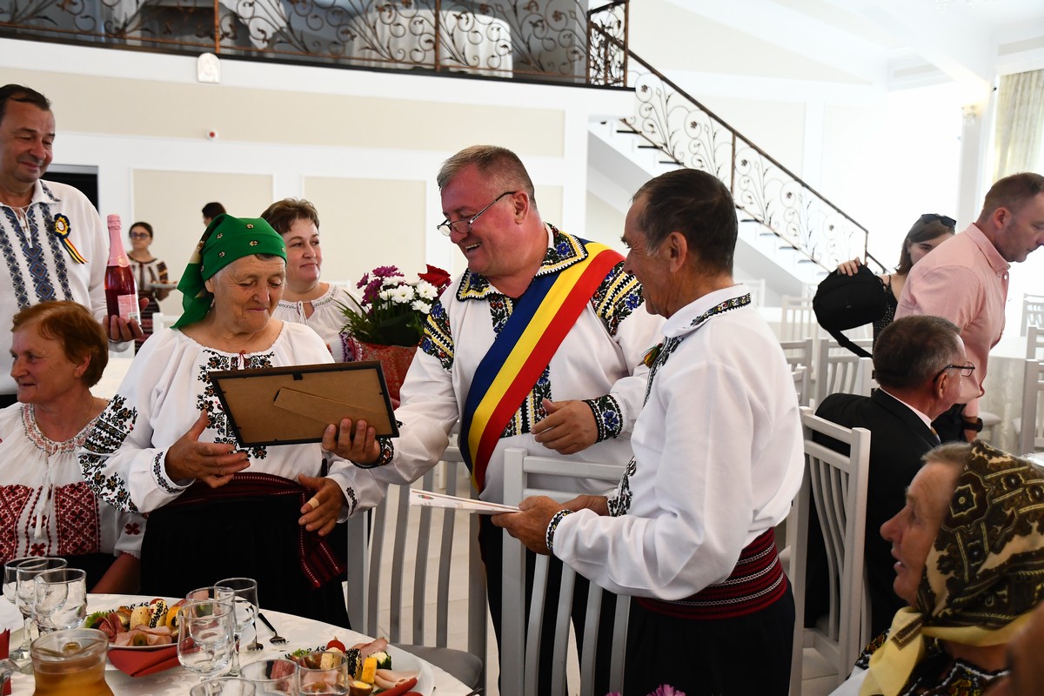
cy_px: 348
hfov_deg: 49.6
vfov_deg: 34.2
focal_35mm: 39
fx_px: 1131
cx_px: 522
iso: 2000
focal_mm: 26
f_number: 3
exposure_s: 1/400
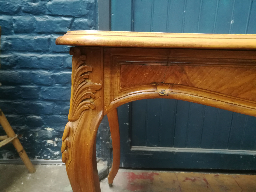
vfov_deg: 53.1
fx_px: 192
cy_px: 96
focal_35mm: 26
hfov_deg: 67.3
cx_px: 128
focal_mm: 3.83
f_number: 2.2
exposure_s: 1/25
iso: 400
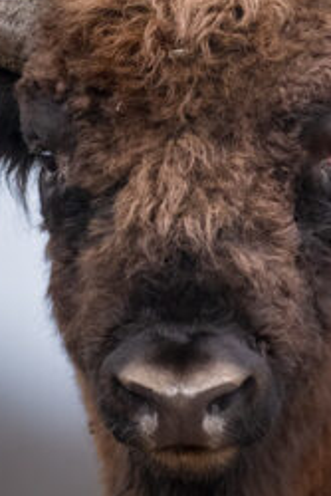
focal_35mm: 1637
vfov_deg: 1.3
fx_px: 22544
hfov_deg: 0.8
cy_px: 468
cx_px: 346
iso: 3600
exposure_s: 1/80
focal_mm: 400
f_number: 2.8
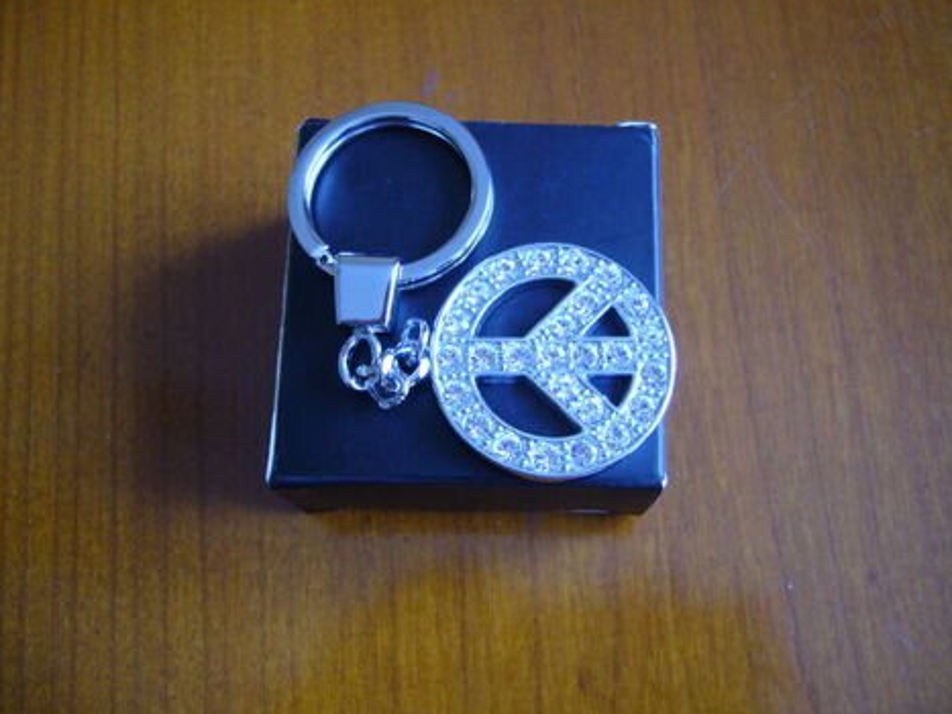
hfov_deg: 51.4
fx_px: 990
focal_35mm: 36
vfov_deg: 39.6
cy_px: 349
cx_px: 485
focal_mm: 5.8
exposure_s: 1/10
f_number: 2.8
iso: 200
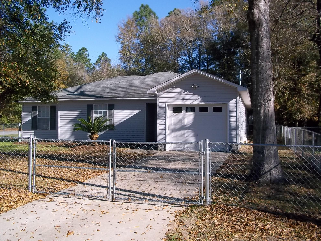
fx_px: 343
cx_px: 158
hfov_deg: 50.1
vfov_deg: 38.7
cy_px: 118
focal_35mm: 37
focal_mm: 6.5
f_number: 8
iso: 80
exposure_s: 1/125
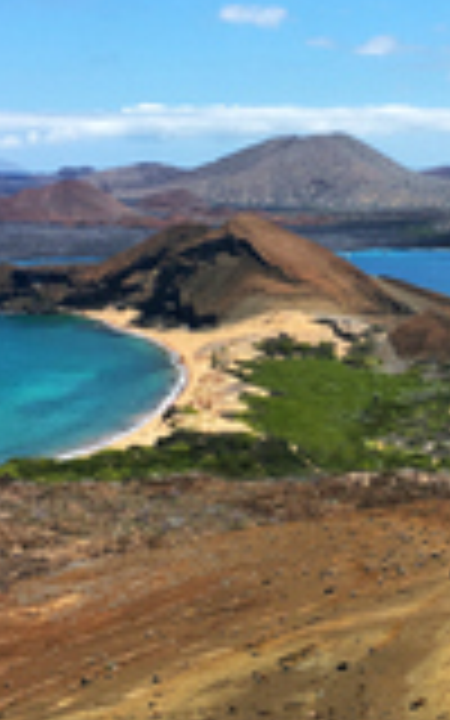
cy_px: 308
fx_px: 1315
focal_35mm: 67
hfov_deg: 19.3
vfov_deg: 30.6
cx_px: 315
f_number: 2.2
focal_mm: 4.15
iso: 25
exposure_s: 1/1479
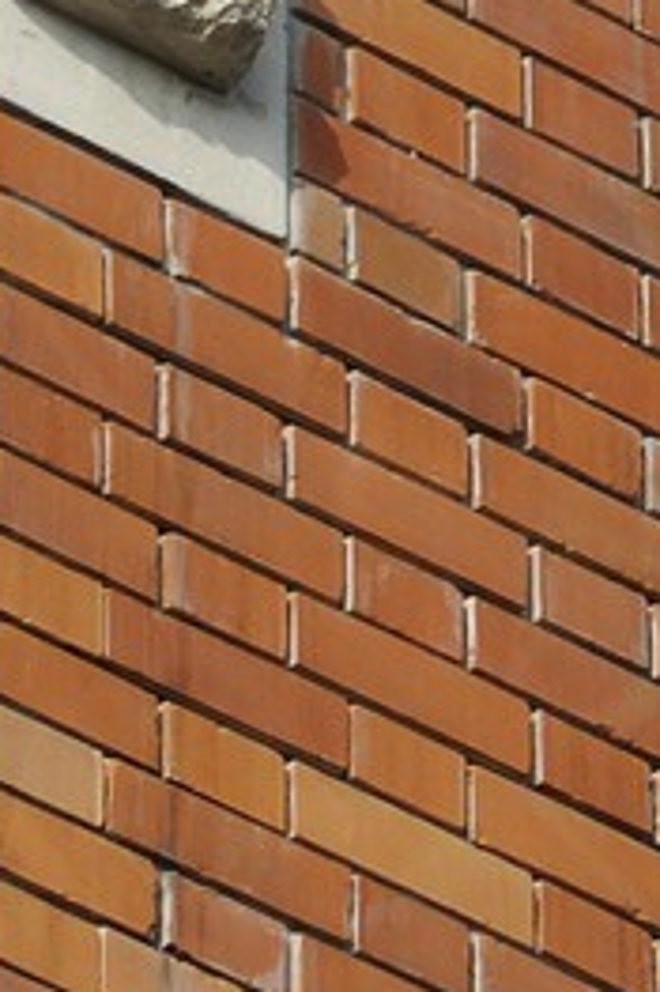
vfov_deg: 2.8
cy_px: -1441
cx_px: 1727
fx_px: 20458
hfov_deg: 1.8
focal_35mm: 743
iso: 200
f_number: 11
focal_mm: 122
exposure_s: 1/200
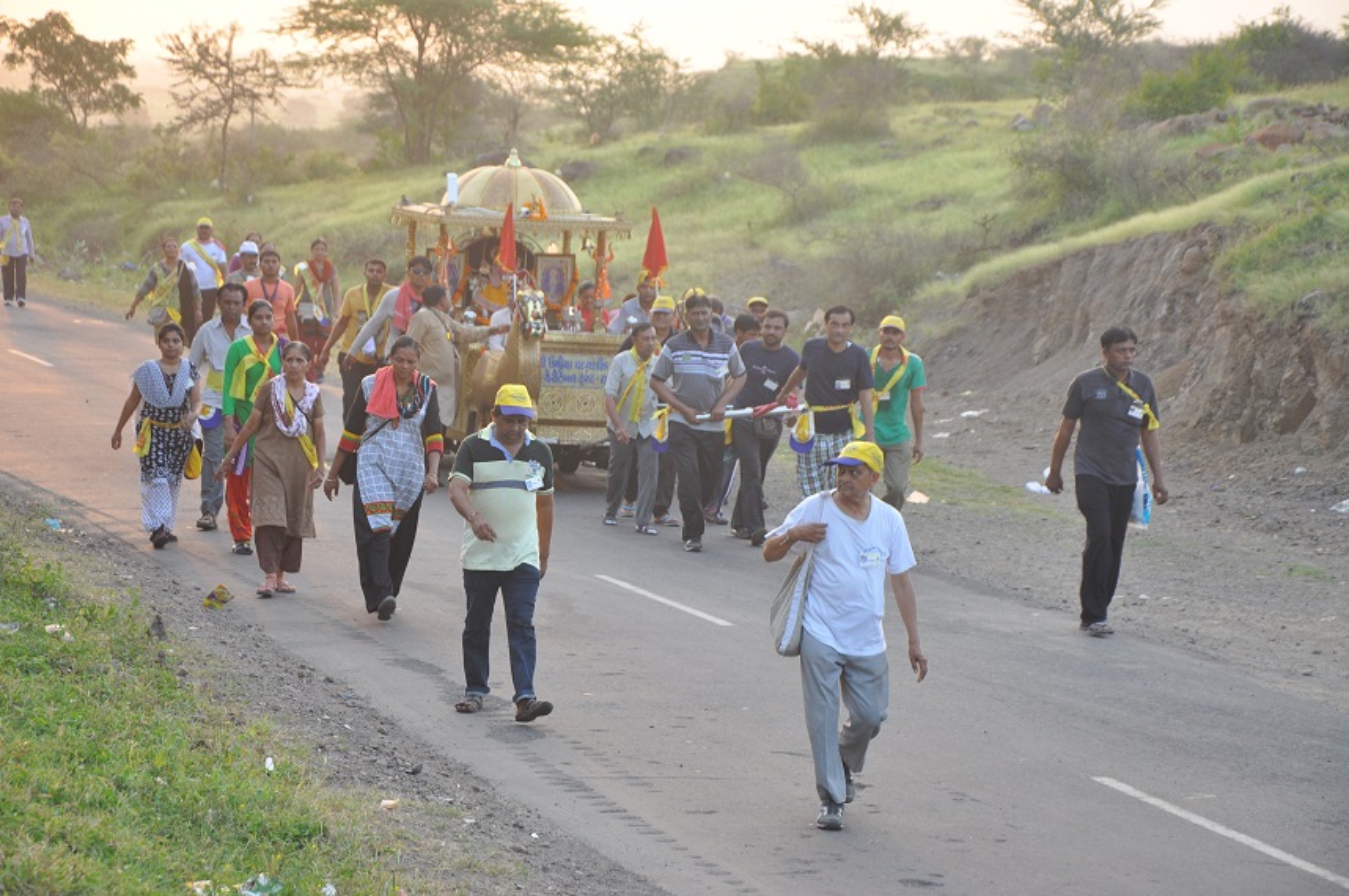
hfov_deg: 16.1
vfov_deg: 10.7
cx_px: 674
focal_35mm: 128
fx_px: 4772
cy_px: 448
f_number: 7.1
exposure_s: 1/125
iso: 500
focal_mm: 85
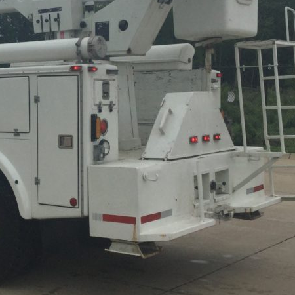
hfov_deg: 23.1
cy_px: 103
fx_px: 704
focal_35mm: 73
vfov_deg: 23.6
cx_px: 30
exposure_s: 1/515
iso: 25
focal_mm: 3.3
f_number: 2.4
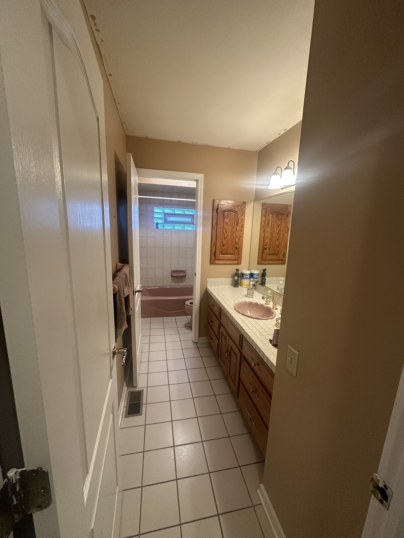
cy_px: 269
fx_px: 218
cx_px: 202
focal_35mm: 14
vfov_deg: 102.1
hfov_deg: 85.7
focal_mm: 2.22
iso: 250
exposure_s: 1/120
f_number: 2.2
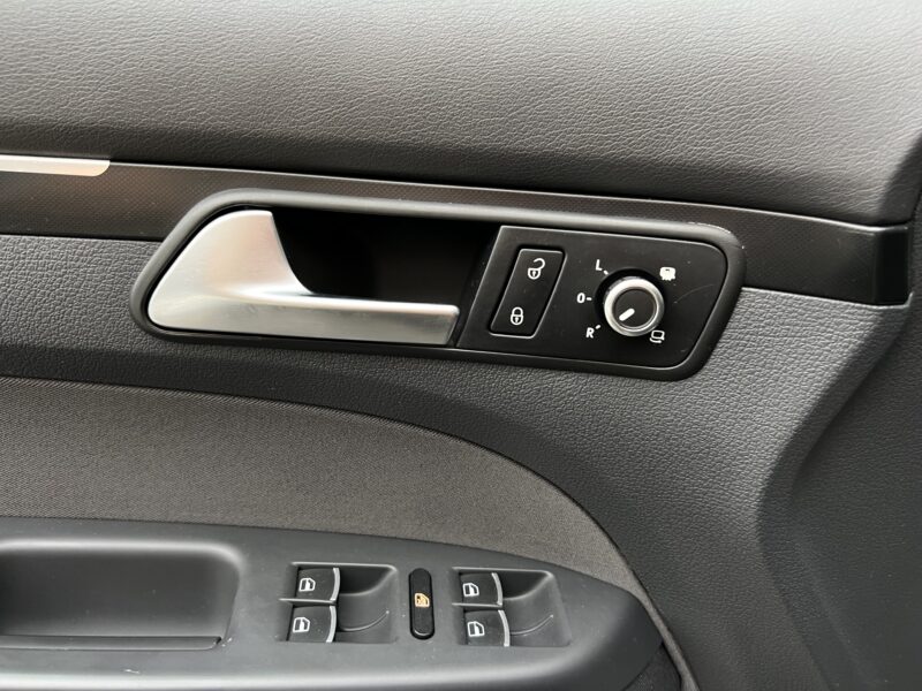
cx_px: 461
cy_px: 346
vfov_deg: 53.1
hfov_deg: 67.3
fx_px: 693
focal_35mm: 26
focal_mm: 5.7
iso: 160
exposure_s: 1/50
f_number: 1.5
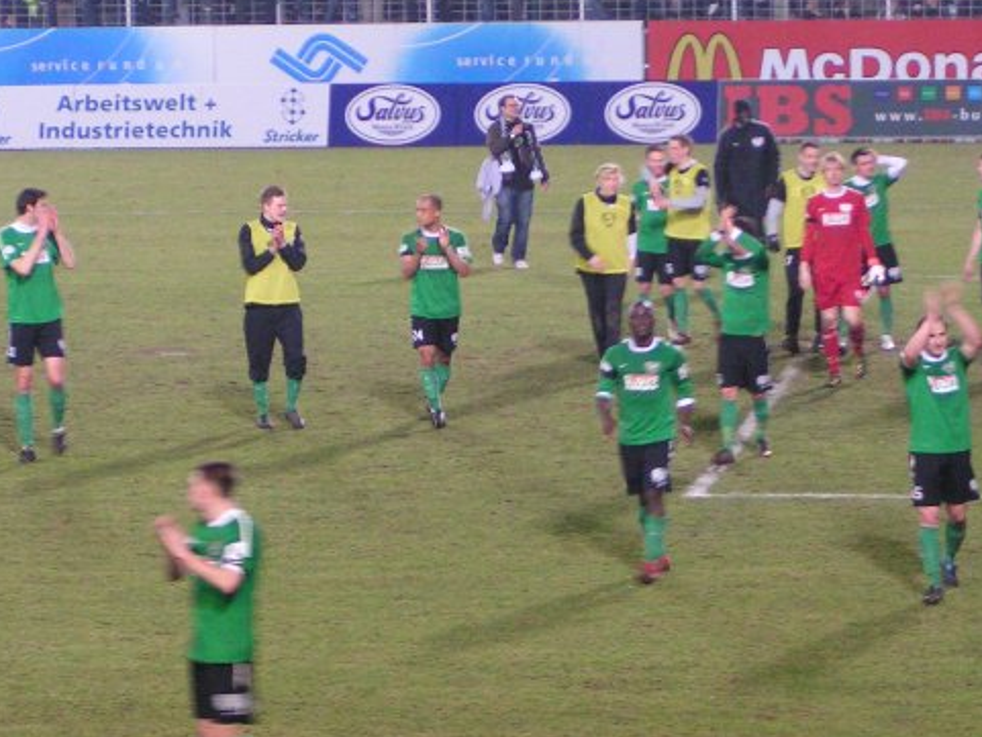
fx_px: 5618
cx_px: 580
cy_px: 372
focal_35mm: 198
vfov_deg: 7.5
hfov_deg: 10.0
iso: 200
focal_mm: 18.2
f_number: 3.5
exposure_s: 1/25
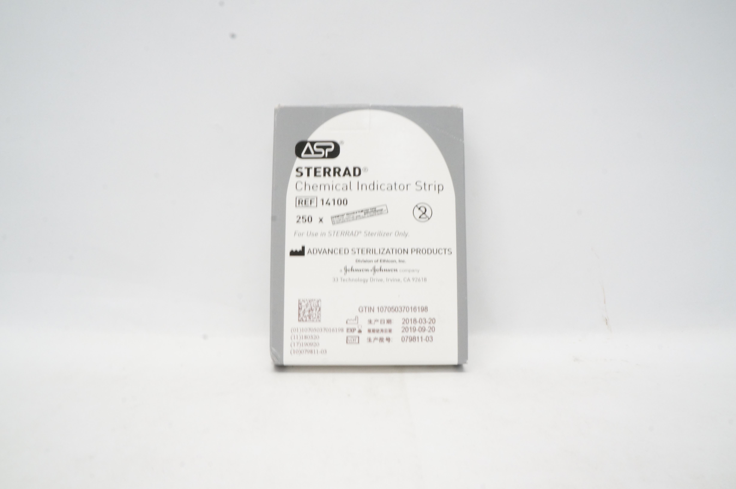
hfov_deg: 67.4
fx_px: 551
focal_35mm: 27
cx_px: 368
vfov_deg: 47.8
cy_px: 244
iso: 1600
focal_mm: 18
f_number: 18
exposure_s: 1/15
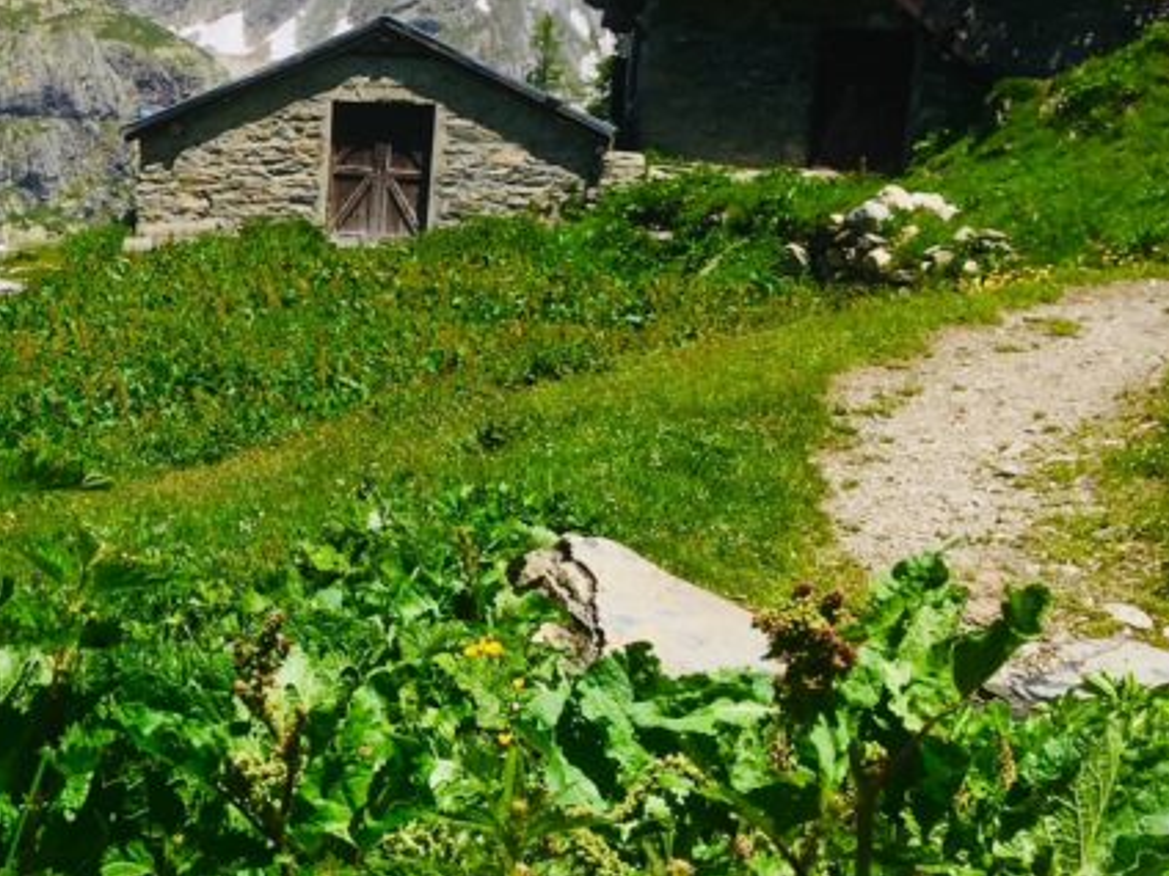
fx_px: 2364
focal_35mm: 70
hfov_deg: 26.1
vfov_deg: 21.0
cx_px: -47
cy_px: 482
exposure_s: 1/1876
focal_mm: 4.15
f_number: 2.2
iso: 25
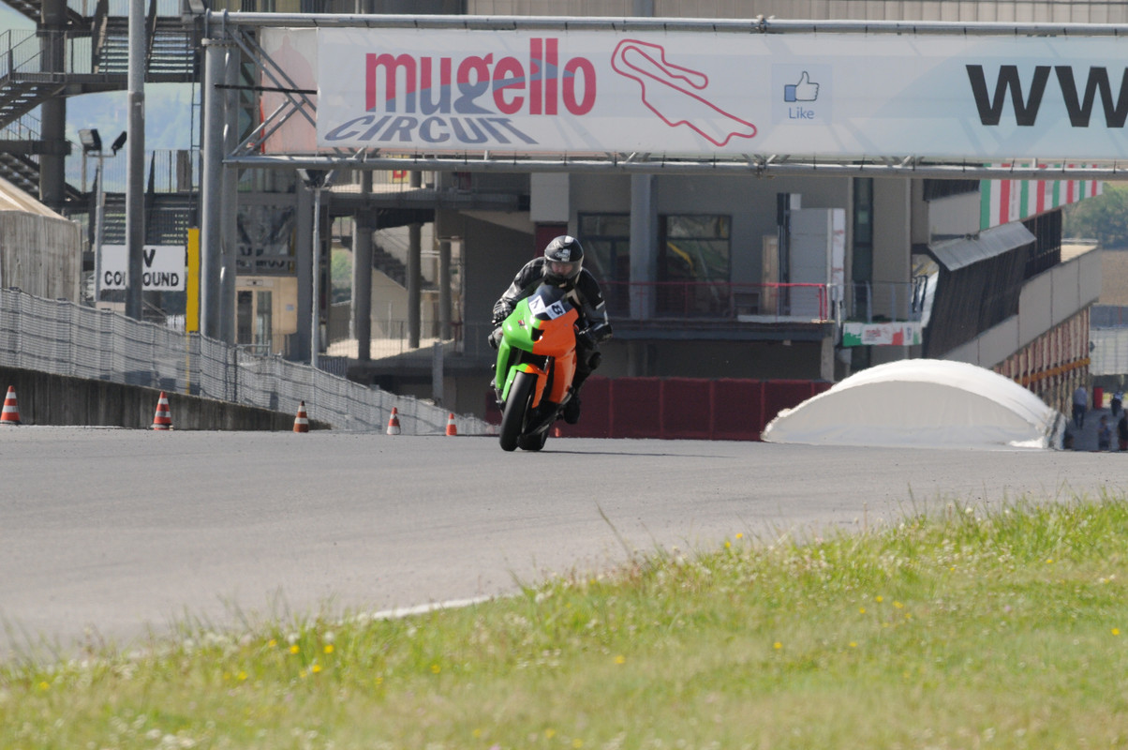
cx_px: 564
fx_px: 14085
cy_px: 375
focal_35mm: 450
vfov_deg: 3.0
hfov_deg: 4.6
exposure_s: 1/1000
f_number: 9
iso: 640
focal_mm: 300
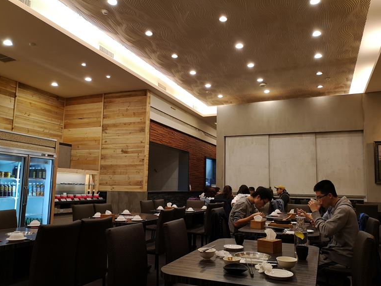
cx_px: 195
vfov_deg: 49.8
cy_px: 147
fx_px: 308
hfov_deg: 63.4
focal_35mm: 28
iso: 160
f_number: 1.8
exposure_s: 1/40
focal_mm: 3.95
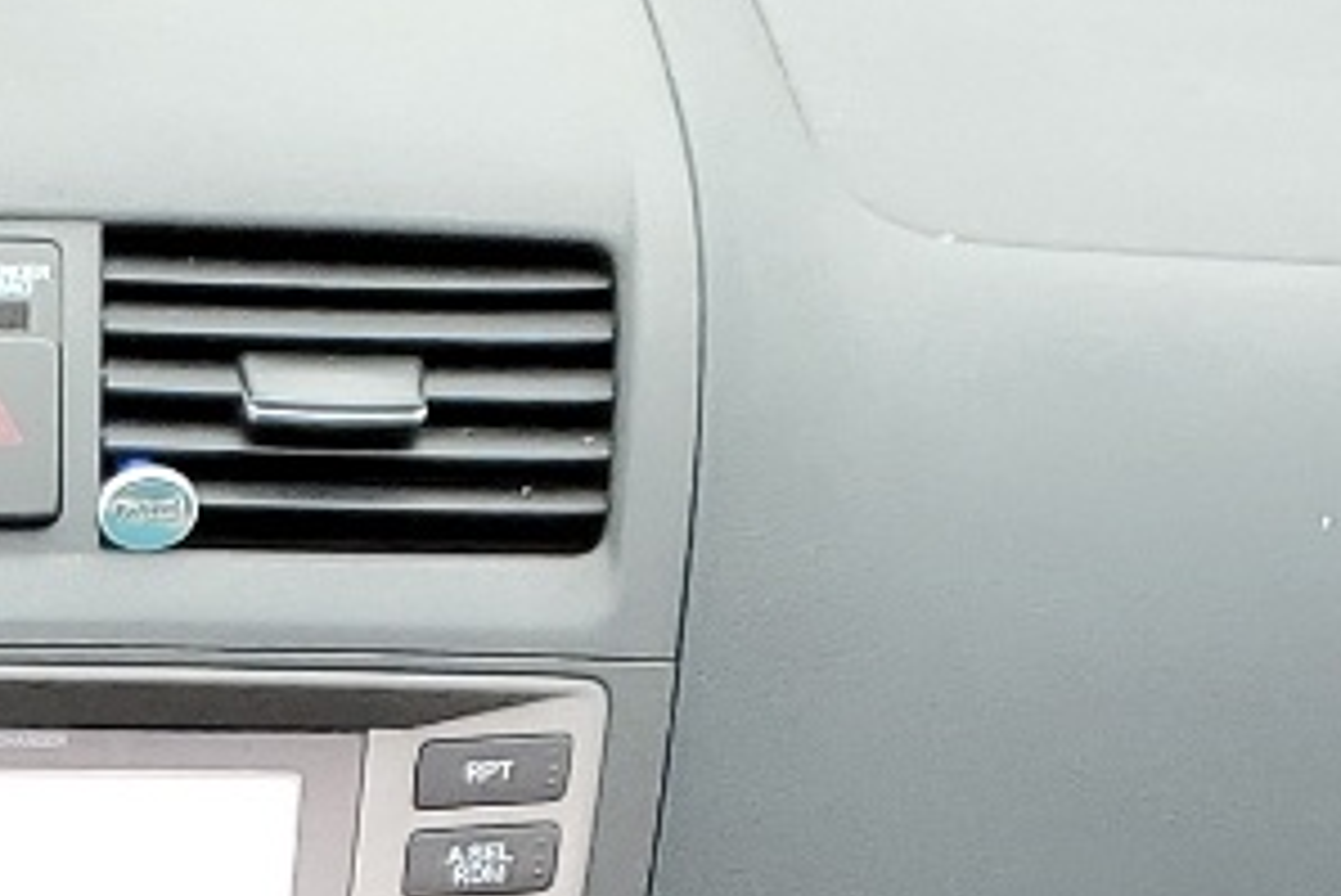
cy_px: 2422
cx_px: -315
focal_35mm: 145
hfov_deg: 13.7
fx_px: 5404
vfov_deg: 8.4
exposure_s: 1/149
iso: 50
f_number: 1.5
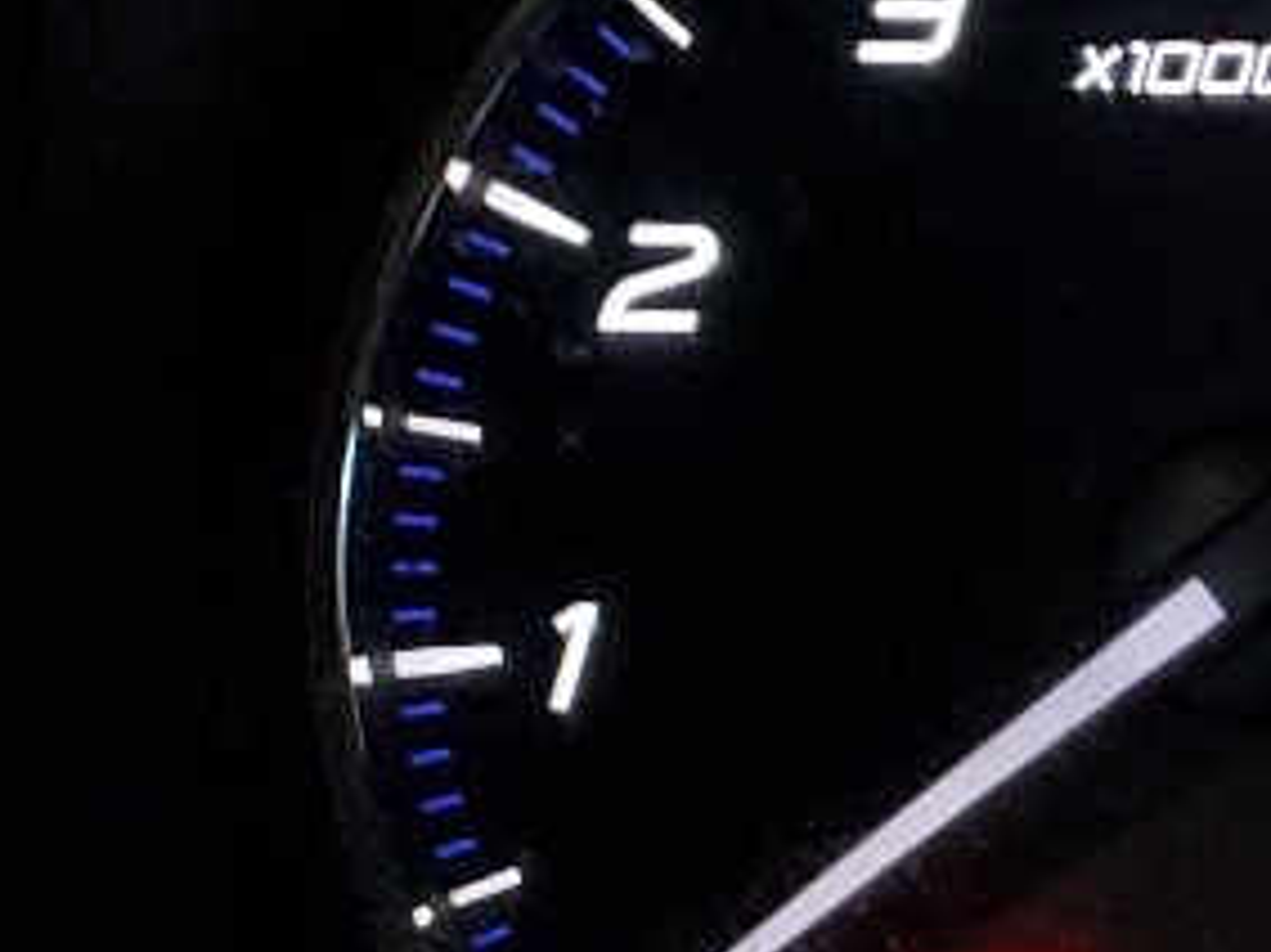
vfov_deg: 10.1
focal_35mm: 147
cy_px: 391
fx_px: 5395
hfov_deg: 11.4
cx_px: 2964
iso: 176
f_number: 1.5
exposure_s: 1/60.2
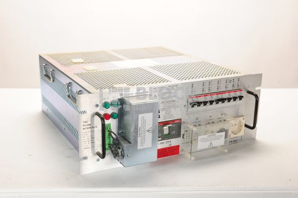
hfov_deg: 39.6
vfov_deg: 26.9
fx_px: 414
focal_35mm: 50
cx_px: 149
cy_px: 99
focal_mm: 50
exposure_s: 1/160
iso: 320
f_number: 14
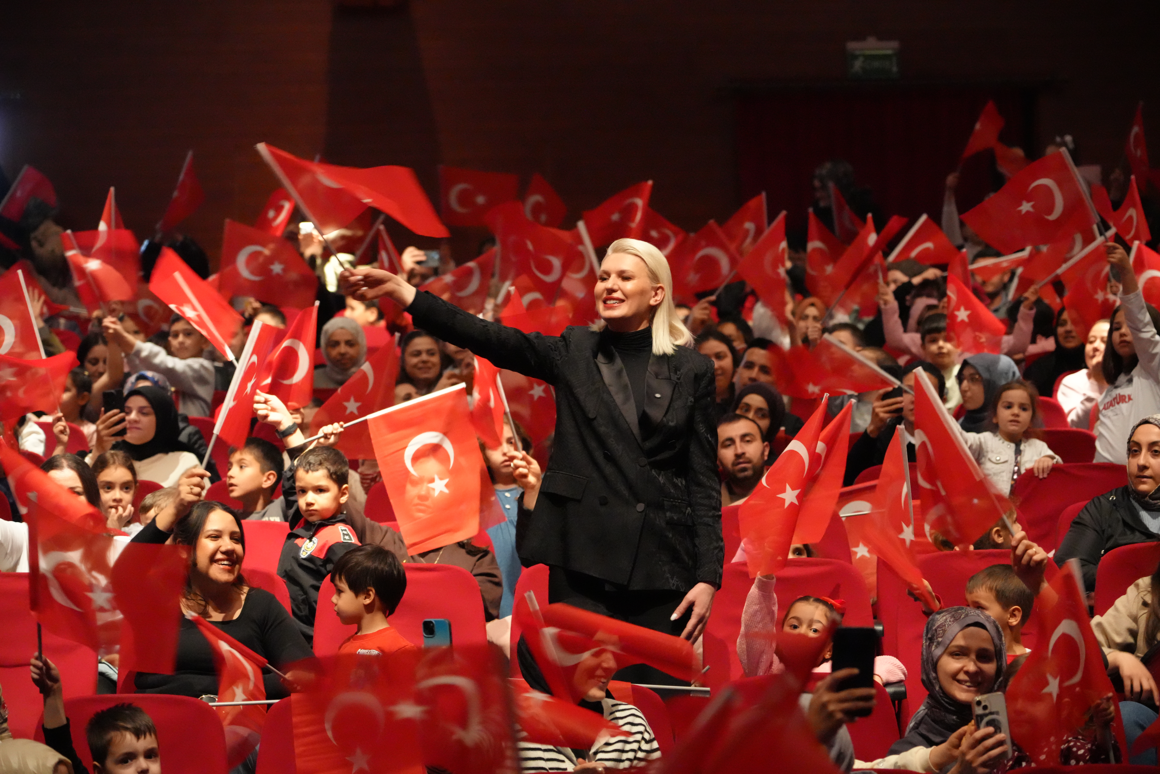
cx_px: 580
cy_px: 387
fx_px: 3383
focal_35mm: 105
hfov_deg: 19.5
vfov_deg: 13.0
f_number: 4
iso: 12800
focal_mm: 105
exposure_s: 1/80
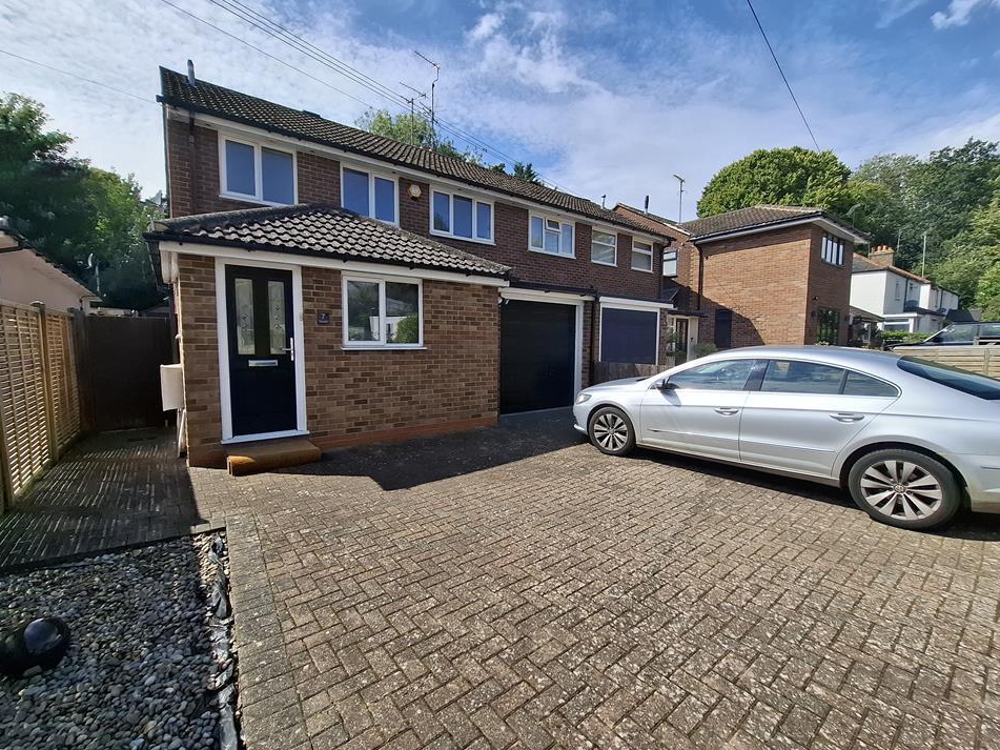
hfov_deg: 102.1
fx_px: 404
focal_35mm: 14
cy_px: 380
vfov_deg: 85.7
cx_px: 501
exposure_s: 1/1706
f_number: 2.2
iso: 40
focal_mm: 1.74
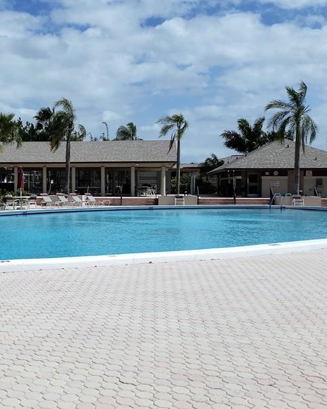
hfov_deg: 34.2
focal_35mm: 43
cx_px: 87
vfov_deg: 42.8
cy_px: 174
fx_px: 520
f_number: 1.5
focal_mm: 4.3
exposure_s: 1/6400
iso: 50
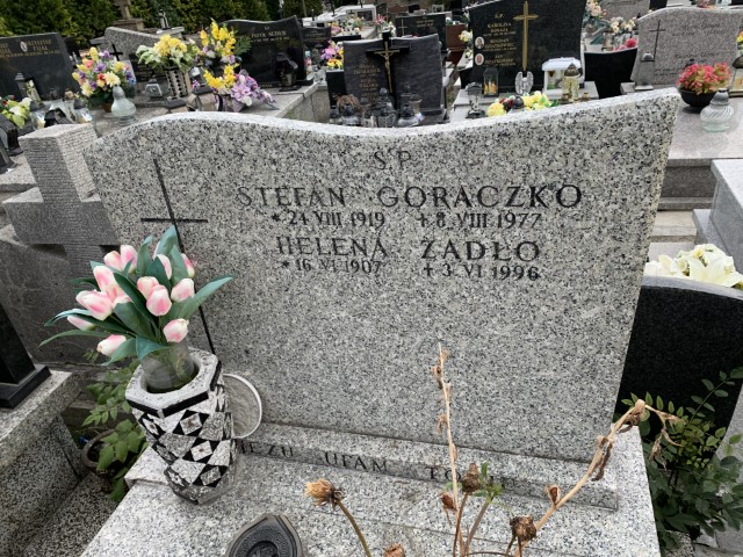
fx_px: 558
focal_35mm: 26
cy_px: 278
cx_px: 372
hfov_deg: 67.3
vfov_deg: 53.1
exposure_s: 1/561
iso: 25
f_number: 1.8
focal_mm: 4.25
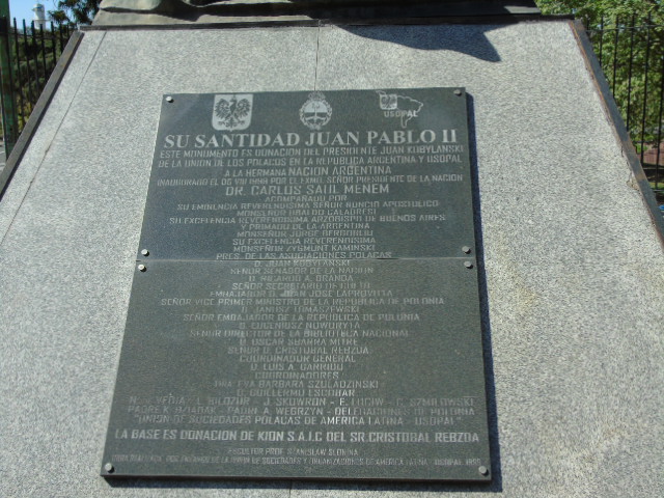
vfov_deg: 36.0
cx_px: 332
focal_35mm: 40
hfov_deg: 46.8
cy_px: 249
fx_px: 767
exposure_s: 1/640
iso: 80
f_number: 3.9
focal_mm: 7.1
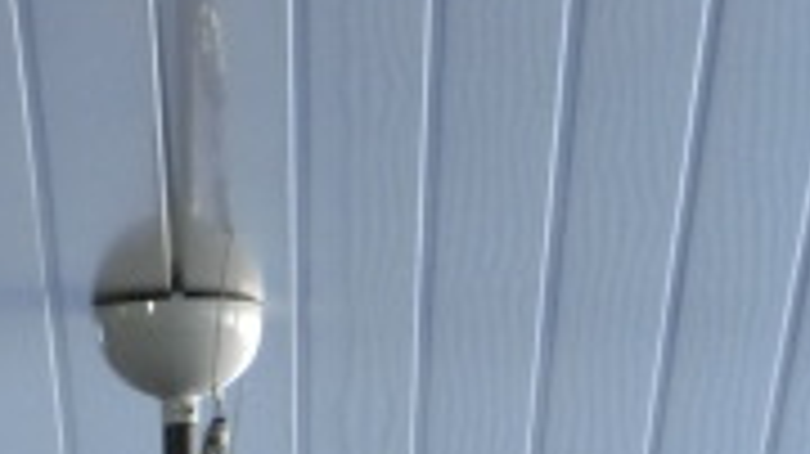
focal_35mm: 741
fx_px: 15906
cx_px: -486
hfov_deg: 2.9
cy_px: 953
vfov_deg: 1.6
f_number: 5.9
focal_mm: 34
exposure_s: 1/40
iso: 800
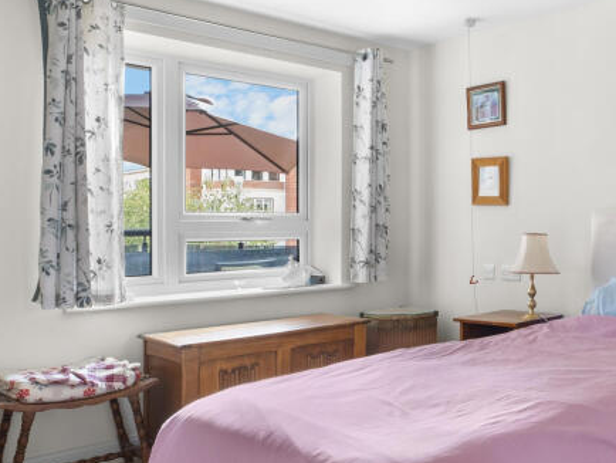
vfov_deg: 40.8
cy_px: 340
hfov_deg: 47.5
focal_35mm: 34
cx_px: 572
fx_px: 605
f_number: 8
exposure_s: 4.5
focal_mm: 10
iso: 160
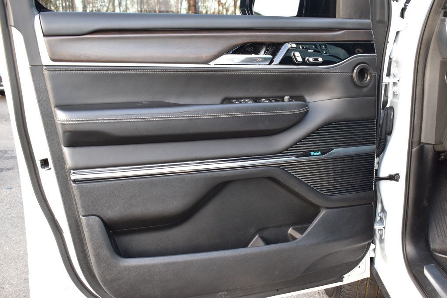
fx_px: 447
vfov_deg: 36.8
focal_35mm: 36
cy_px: 149
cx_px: 224
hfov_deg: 53.1
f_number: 6.3
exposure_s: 1/15
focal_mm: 24
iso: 560
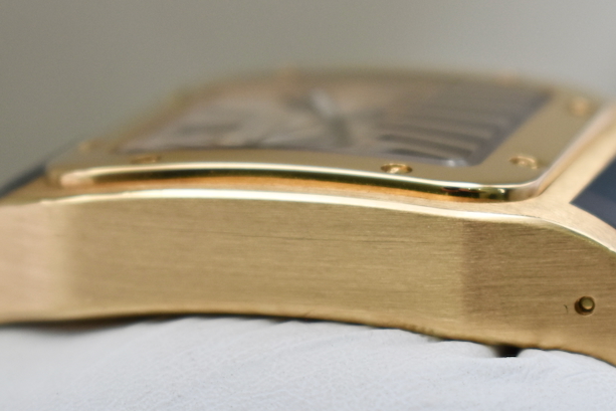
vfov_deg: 8.4
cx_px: 328
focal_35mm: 163
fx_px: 2790
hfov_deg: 12.6
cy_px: 240
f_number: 5.6
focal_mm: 52
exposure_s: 1/125
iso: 400
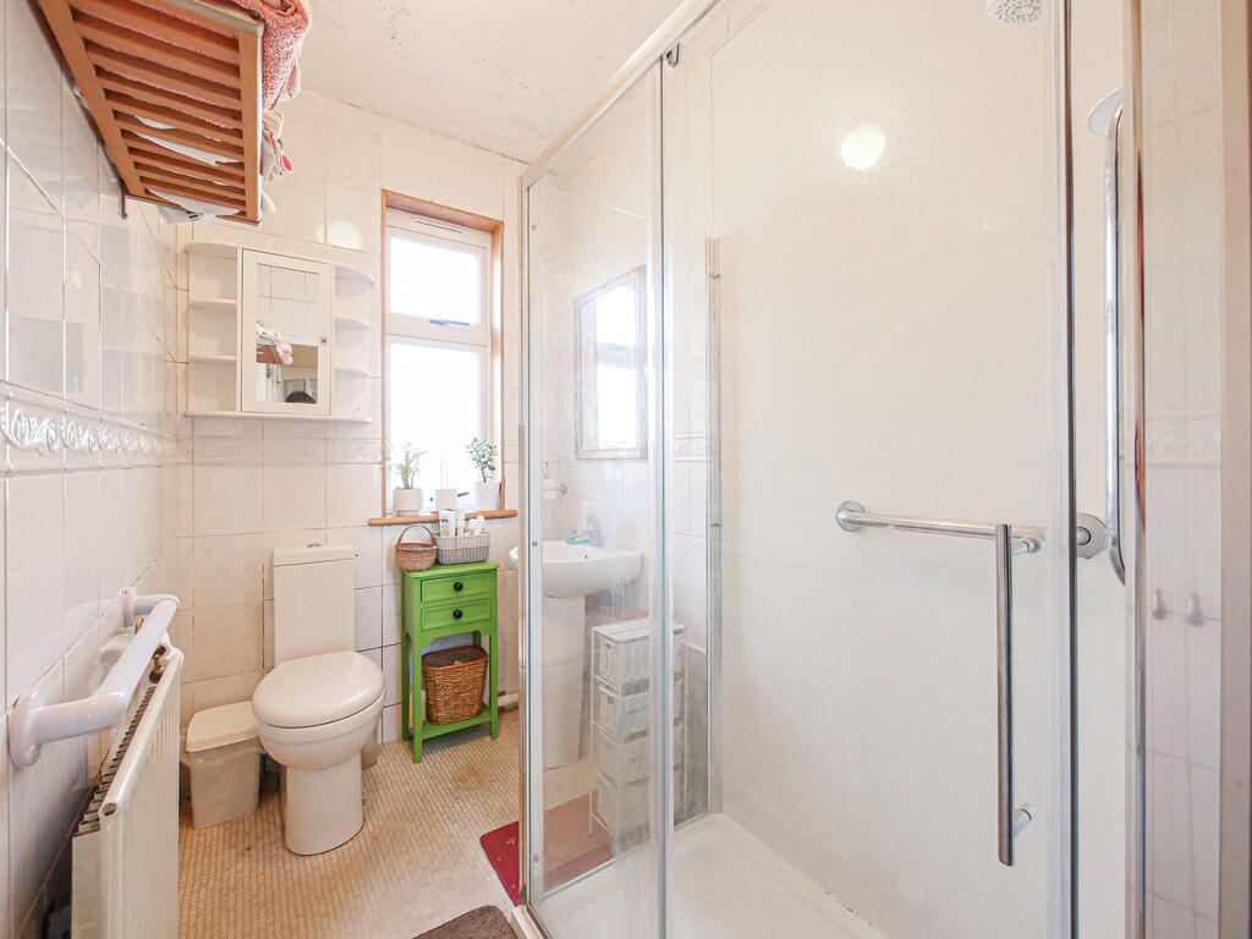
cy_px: 470
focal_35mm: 14
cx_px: 626
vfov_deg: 85.7
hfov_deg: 102.1
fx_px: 506
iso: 1600
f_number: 4
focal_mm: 7
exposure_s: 1/60
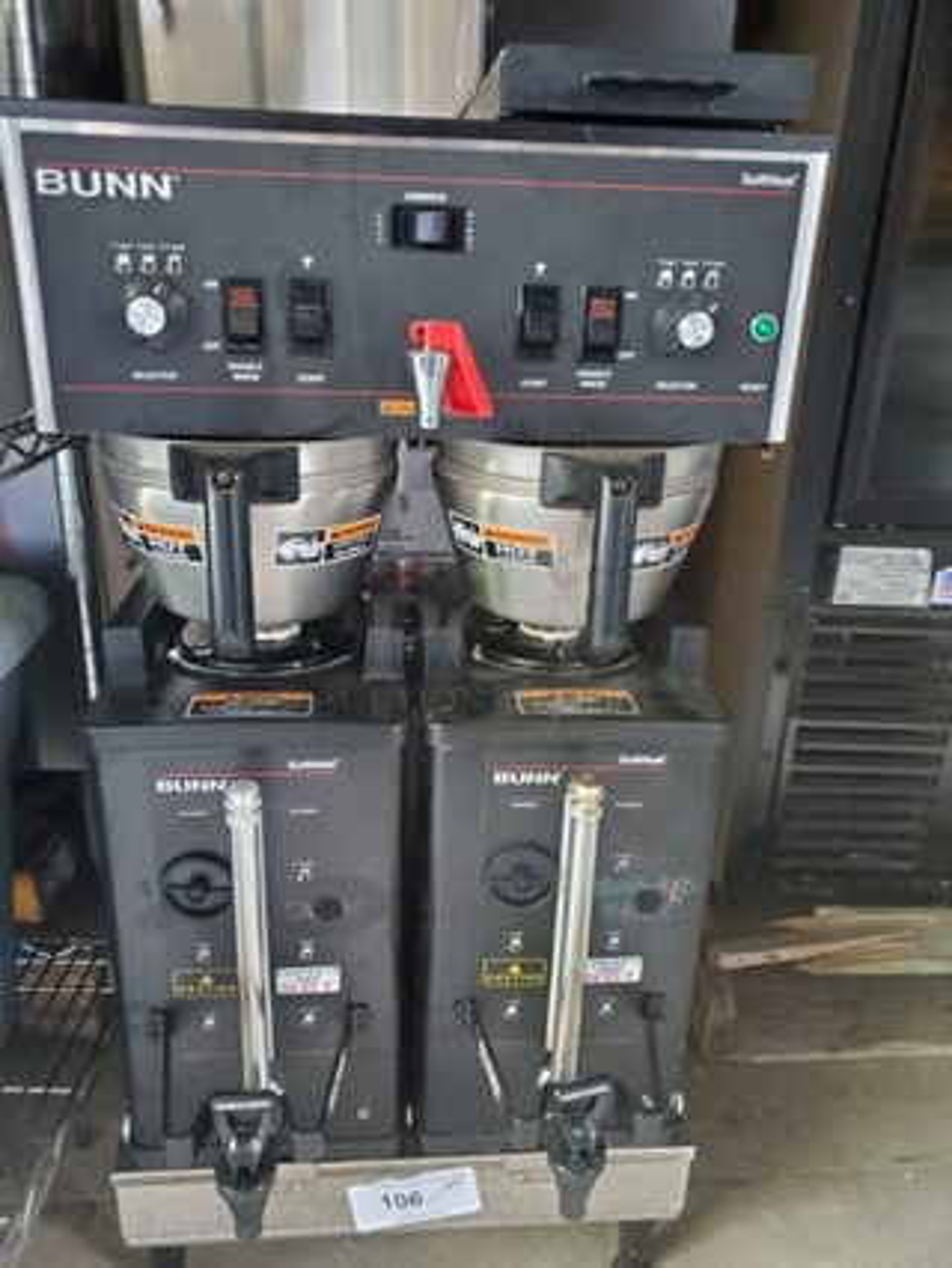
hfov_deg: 53.1
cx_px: 476
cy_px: 634
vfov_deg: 67.3
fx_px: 952
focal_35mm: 26
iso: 640
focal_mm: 4.3
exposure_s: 1/40
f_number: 1.5
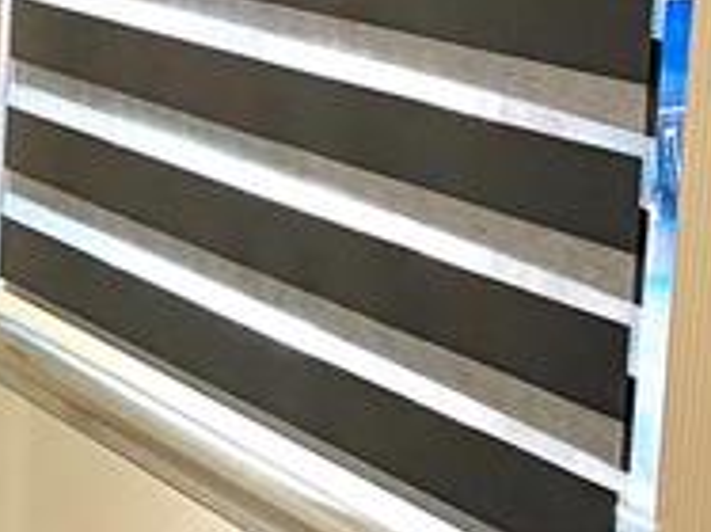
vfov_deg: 8.0
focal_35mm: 185
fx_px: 3797
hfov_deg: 9.4
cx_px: -1034
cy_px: 156
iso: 500
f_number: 1.78
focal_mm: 6.76
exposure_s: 1/60
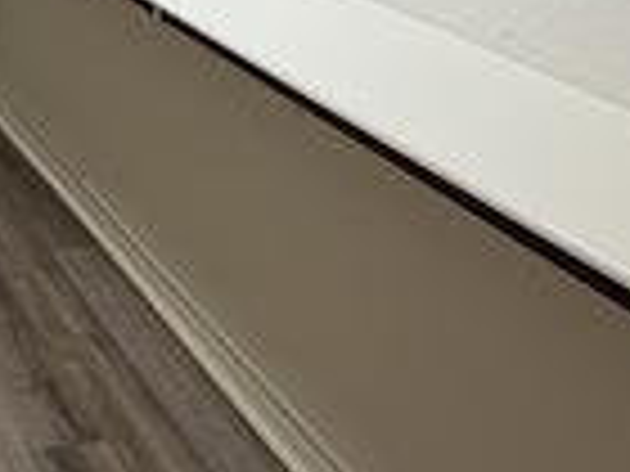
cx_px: -94
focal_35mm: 64
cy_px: -135
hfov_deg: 27.2
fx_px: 1165
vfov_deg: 20.9
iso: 160
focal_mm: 2.22
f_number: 2.2
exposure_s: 1/120
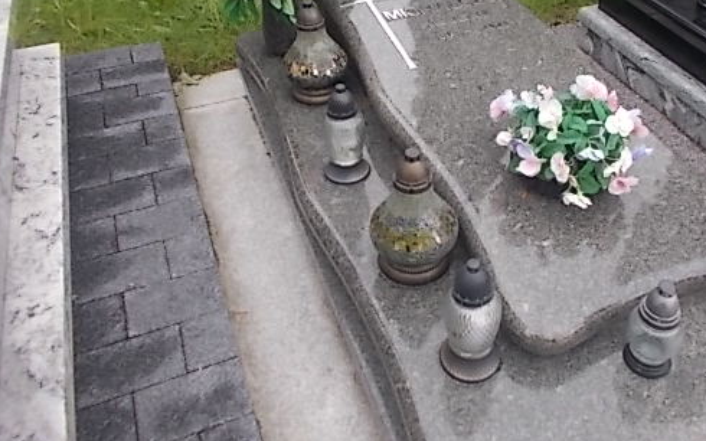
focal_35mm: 36
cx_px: 438
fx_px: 693
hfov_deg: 53.5
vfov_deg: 34.6
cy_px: 112
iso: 80
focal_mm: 4.6
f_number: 3.2
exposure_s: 1/80
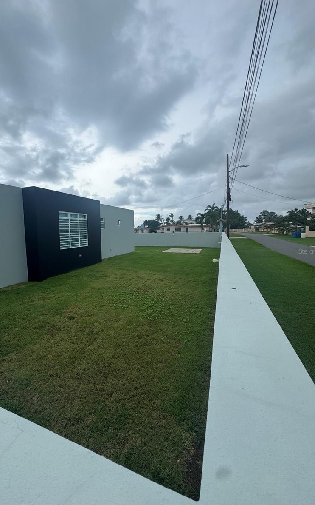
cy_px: 251
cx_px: 138
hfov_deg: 74.5
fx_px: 206
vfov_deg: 101.5
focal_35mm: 15
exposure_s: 1/533
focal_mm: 2.22
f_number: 2.2
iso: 40
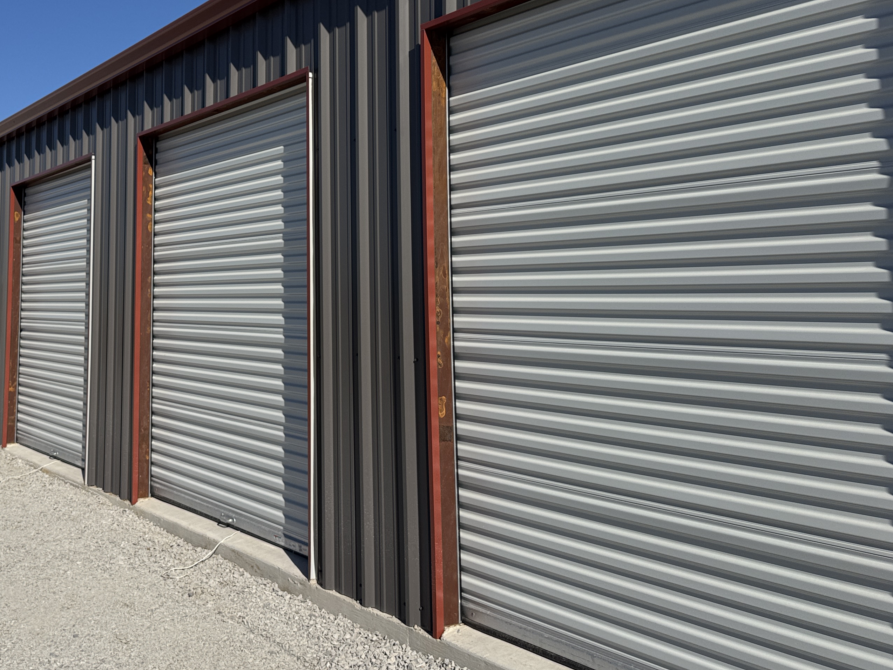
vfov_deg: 37.2
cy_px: 210
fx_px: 980
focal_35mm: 38
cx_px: 241
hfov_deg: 47.4
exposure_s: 1/10417
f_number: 1.78
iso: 80
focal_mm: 6.76
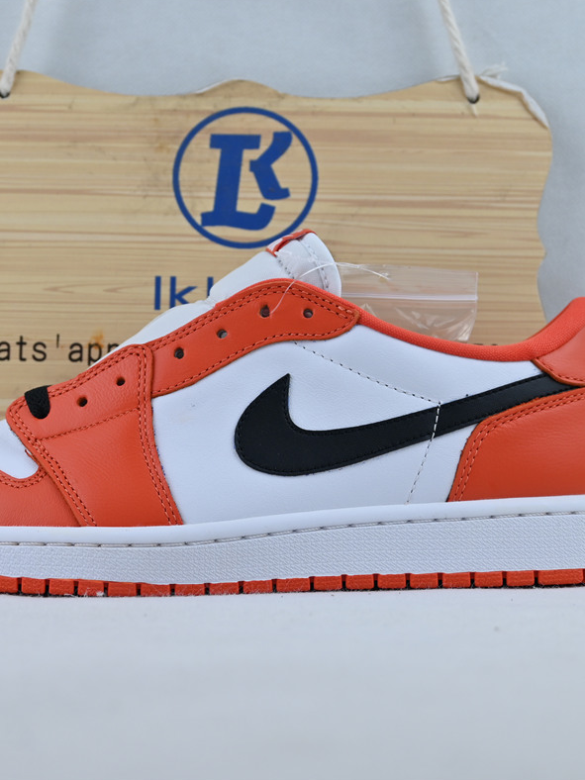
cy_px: 390
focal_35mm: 60
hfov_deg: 24.2
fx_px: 1360
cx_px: 198
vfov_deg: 32.0
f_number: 4.5
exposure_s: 1/125
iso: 100
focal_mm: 27.5
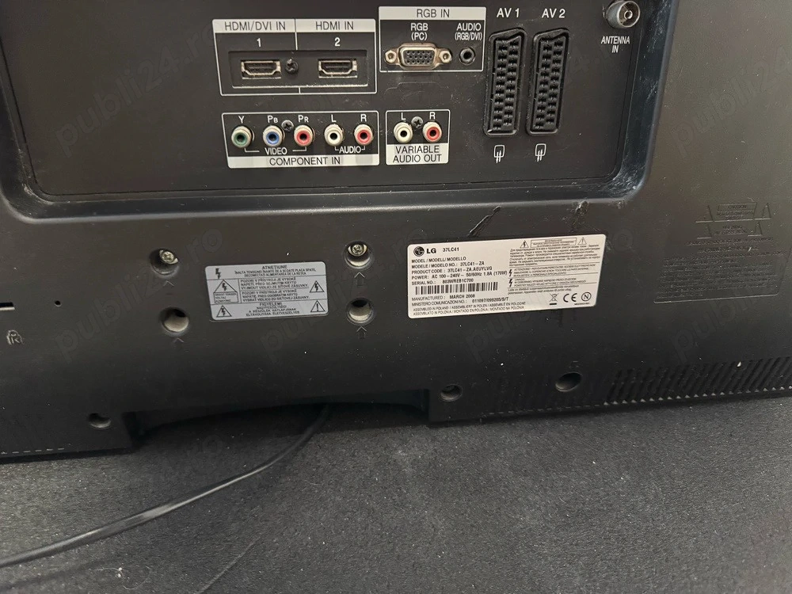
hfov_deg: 71.6
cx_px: 396
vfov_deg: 56.8
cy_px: 297
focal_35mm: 24
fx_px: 549
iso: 1000
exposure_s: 1/36
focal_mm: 6.76
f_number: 1.78
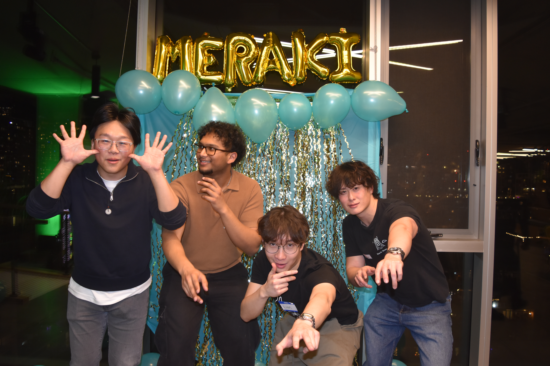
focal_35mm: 27
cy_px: 183
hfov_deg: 67.4
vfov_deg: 47.9
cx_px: 275
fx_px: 412
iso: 800
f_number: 4
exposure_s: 1/60
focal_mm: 18
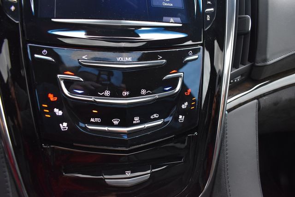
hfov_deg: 67.4
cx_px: 148
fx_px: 221
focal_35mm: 27
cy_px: 98
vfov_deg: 48.0
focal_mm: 18
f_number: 3.5
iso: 800
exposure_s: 1/125
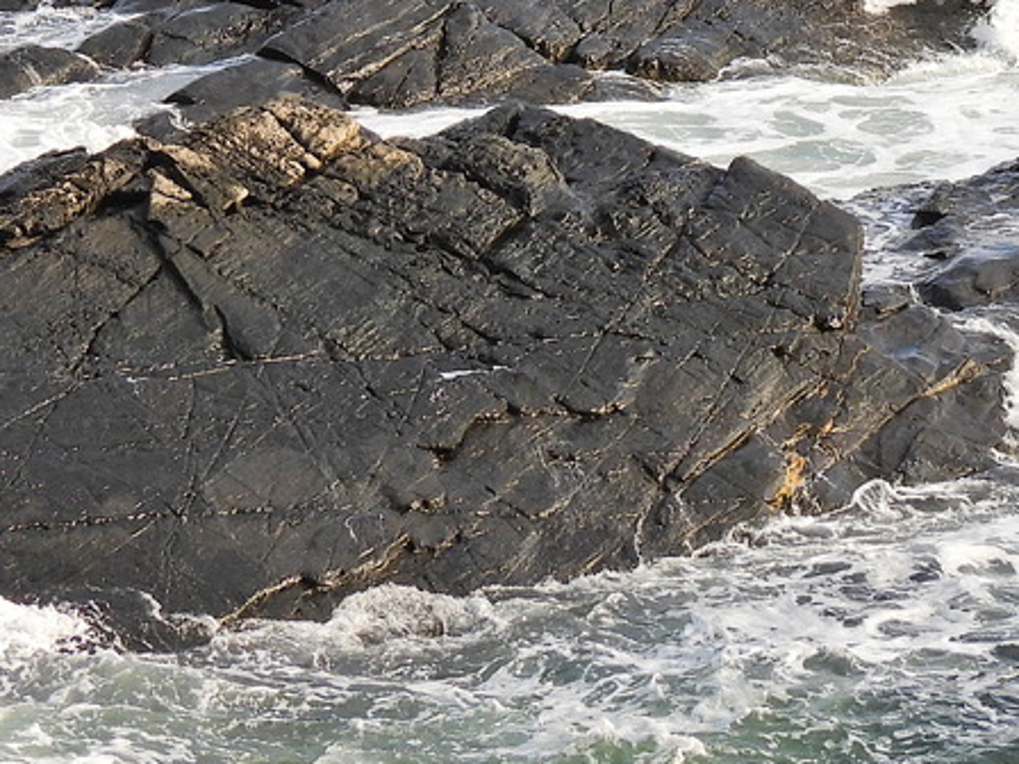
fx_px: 7153
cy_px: -98
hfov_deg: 8.1
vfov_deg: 6.1
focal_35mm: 243
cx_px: 600
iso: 100
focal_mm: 15.2
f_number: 4
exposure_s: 1/400
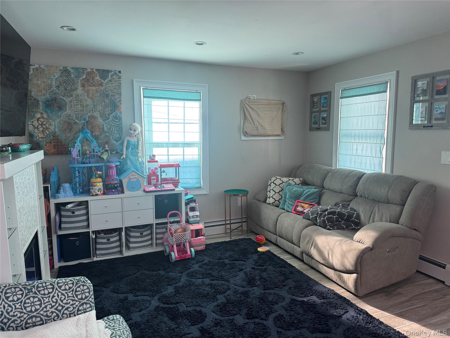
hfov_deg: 71.6
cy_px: 169
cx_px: 225
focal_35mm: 24
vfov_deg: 56.8
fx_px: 312
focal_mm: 6.76
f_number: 1.78
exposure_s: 1/60
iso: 125
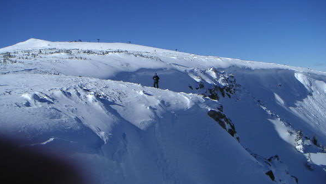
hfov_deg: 48.3
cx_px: 164
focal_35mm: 42
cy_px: 80
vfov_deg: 28.4
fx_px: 363
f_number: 6.7
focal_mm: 6
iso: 50
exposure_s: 1/350
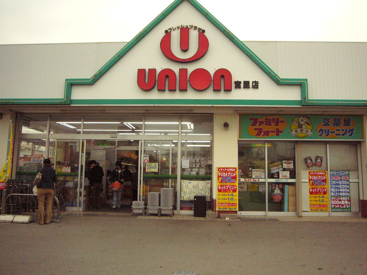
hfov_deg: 63.4
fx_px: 297
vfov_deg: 49.7
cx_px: 184
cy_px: 138
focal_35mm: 28
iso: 400
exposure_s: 1/320
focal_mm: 4.6
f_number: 5.6
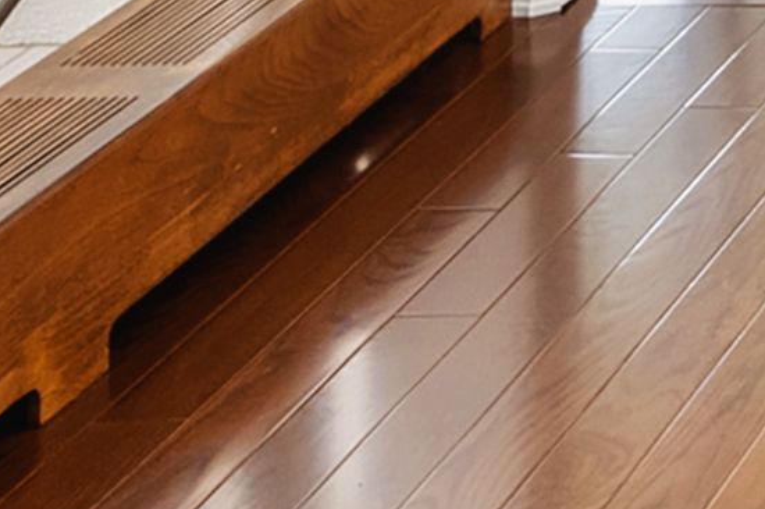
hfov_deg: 11.2
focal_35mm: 147
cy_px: -1201
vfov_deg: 7.7
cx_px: 1965
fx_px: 3122
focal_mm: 19
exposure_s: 1/10
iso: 640
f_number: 9
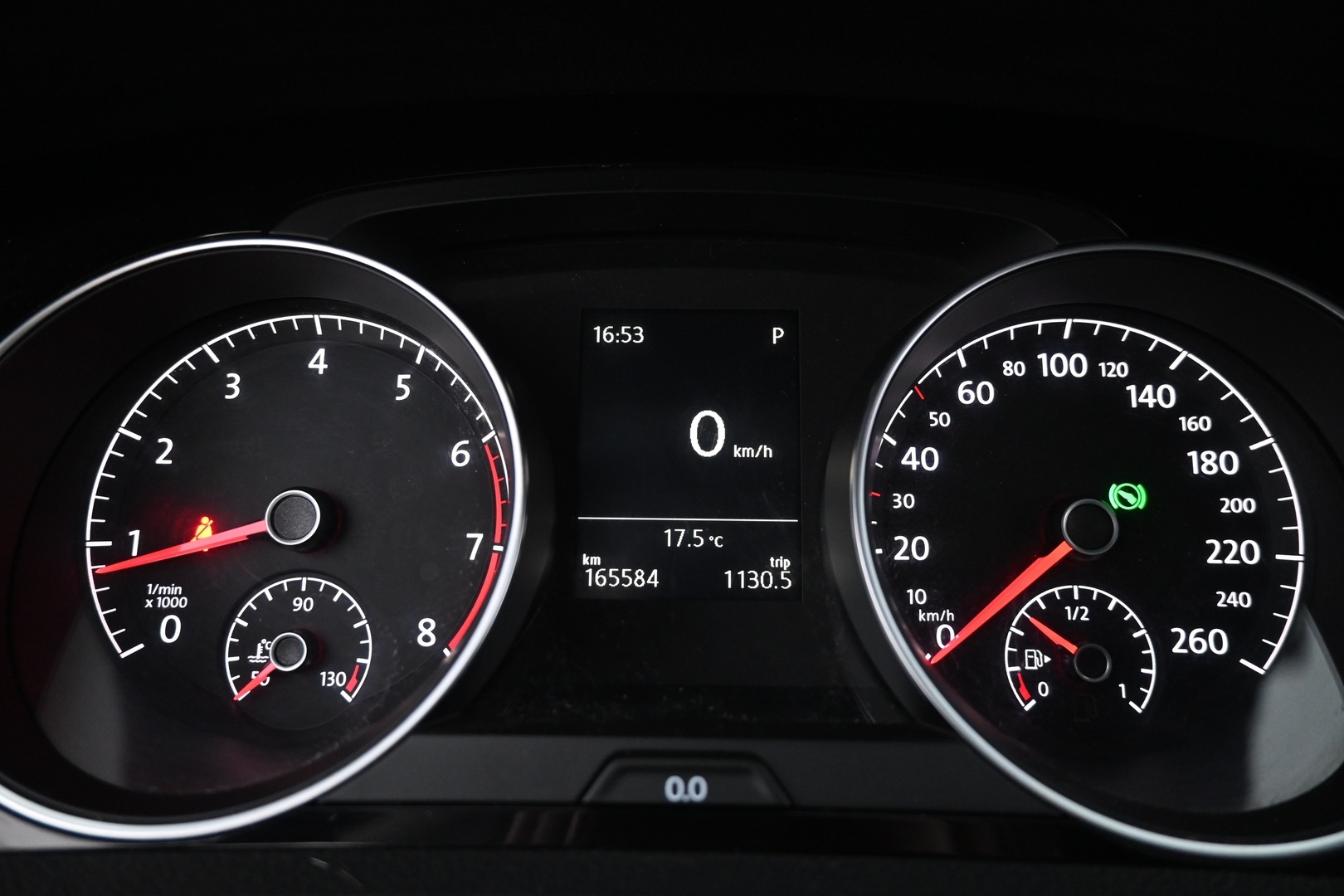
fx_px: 896
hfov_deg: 73.7
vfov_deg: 53.1
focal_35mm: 24
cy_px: 448
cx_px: 672
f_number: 3.5
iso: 2000
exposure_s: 1/25
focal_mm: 16
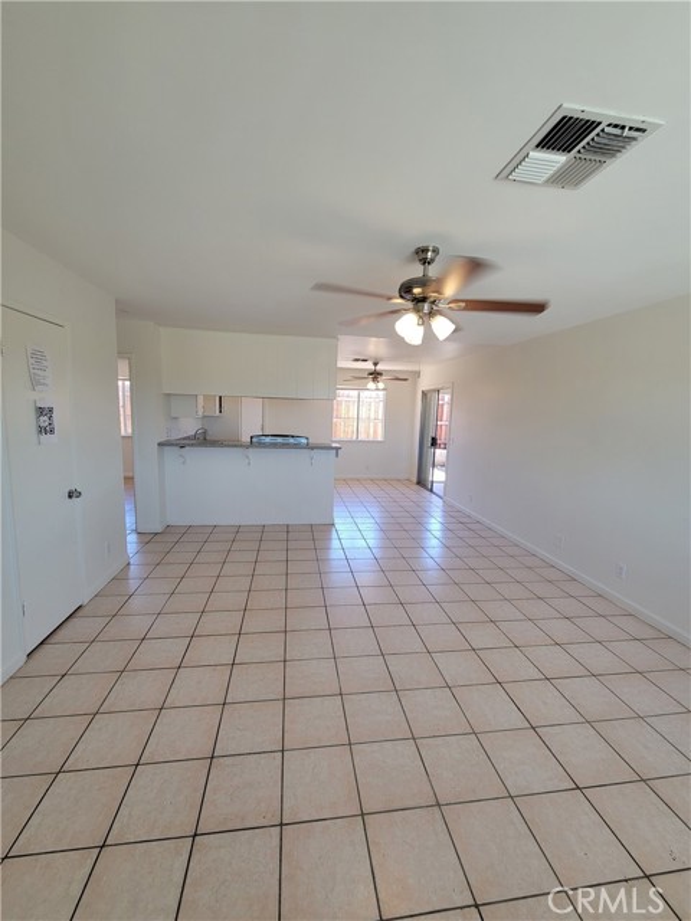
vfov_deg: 106.2
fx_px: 346
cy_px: 460
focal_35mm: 13
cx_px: 346
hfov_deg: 89.9
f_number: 2.2
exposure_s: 1/60
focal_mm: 2.2
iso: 80
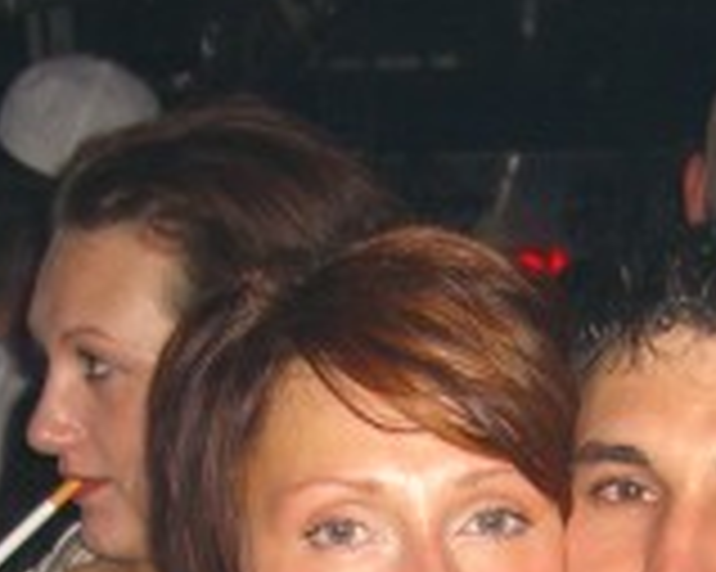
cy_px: 775
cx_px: 495
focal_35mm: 140
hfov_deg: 13.7
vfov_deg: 10.7
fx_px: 2965
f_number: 2.8
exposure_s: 1/60
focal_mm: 7.9
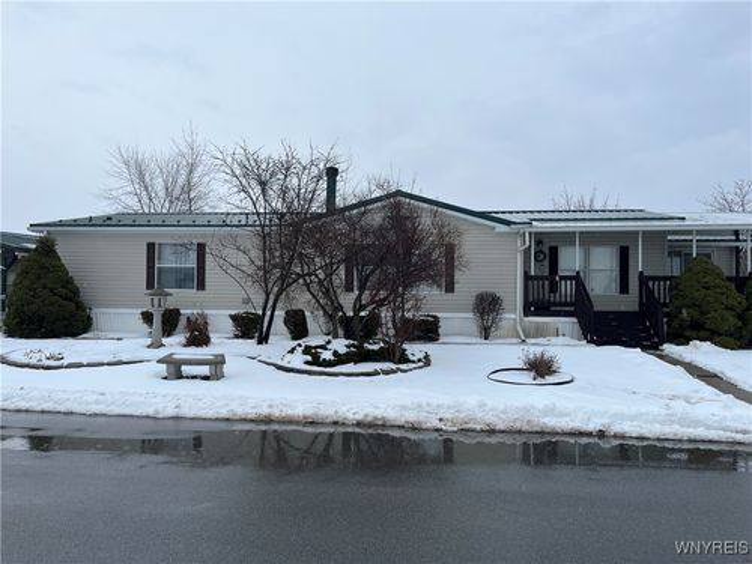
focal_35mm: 26
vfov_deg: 53.1
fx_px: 565
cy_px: 282
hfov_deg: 67.3
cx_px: 376
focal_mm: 5.1
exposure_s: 1/1046
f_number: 1.6
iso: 50
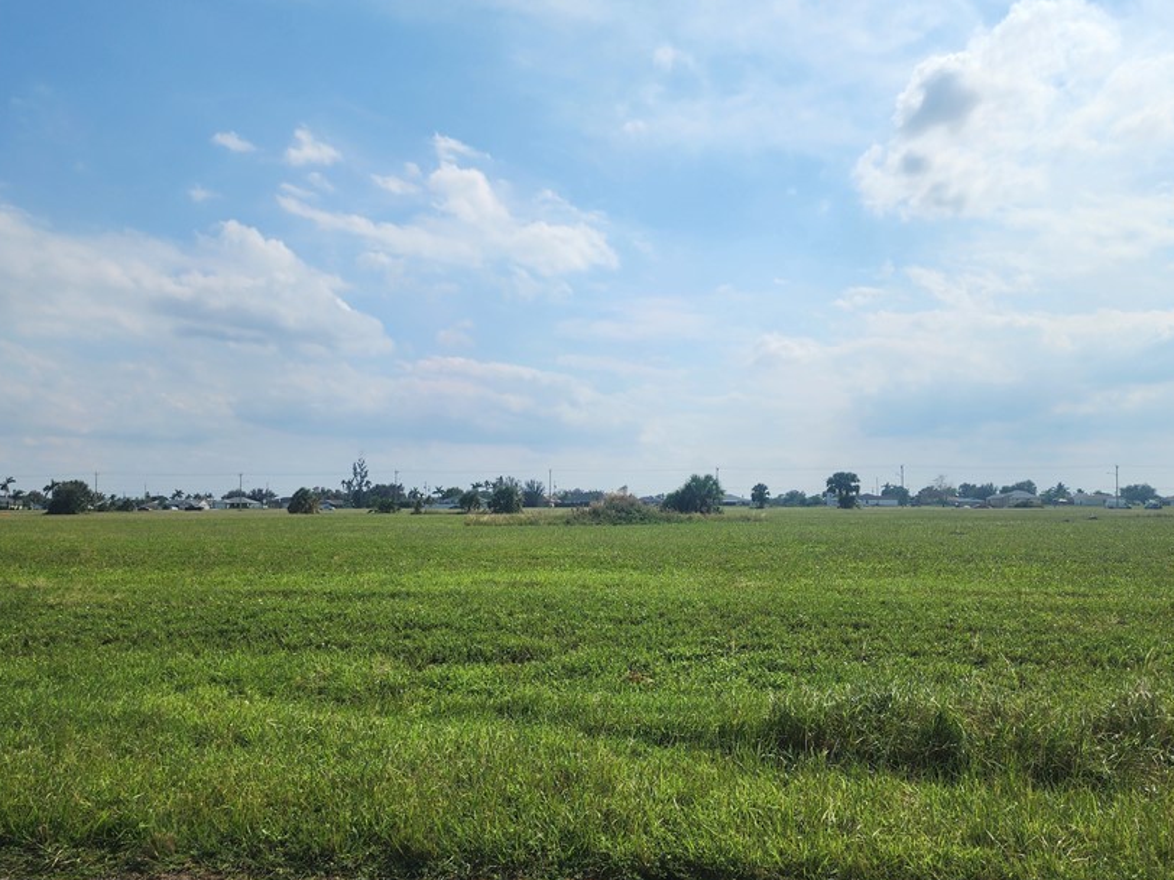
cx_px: 565
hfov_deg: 61.6
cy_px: 486
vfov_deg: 48.2
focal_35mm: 29
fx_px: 984
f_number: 1.8
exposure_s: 1/3238
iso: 12
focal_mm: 6.4
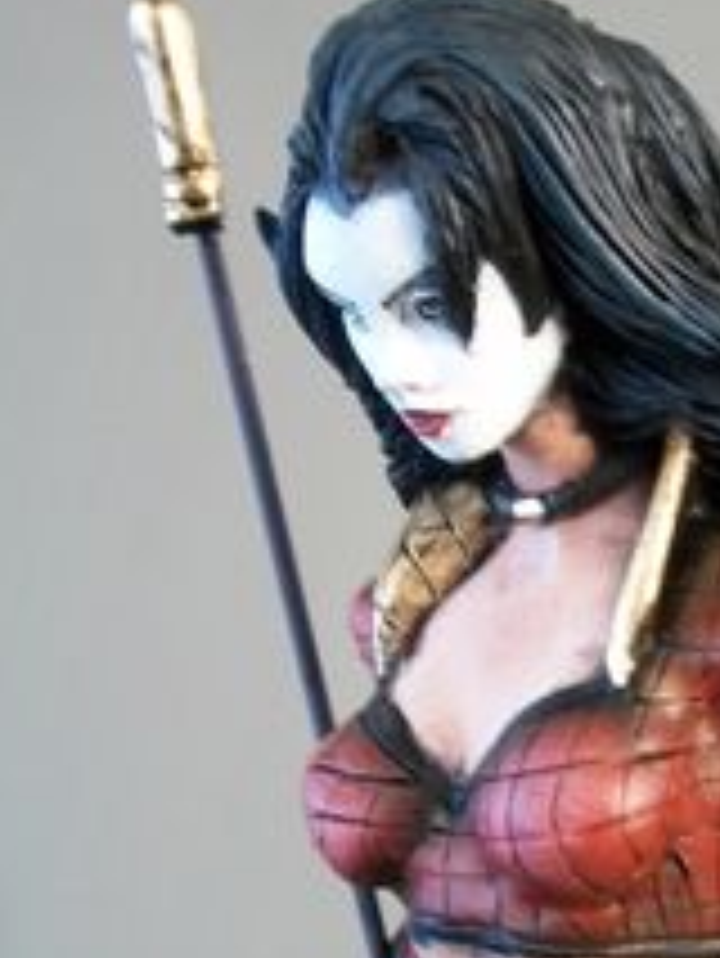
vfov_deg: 26.4
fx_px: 1995
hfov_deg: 20.2
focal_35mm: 72
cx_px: 612
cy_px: 801
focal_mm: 5.7
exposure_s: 1/8
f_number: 2.9
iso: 160
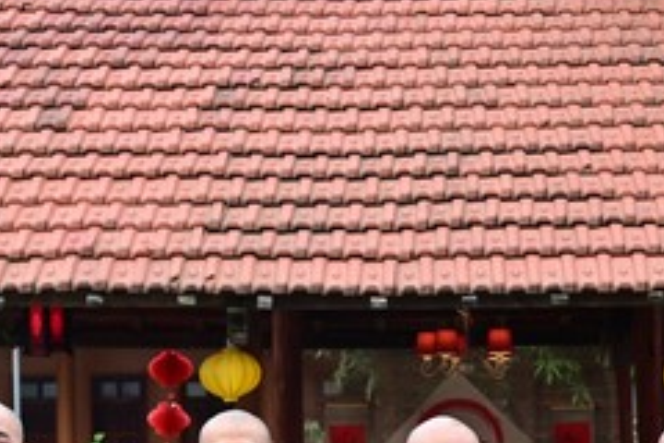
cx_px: 462
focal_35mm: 130
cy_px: 565
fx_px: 2398
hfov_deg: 15.7
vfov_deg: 10.3
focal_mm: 48
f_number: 5.6
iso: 200
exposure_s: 1/160
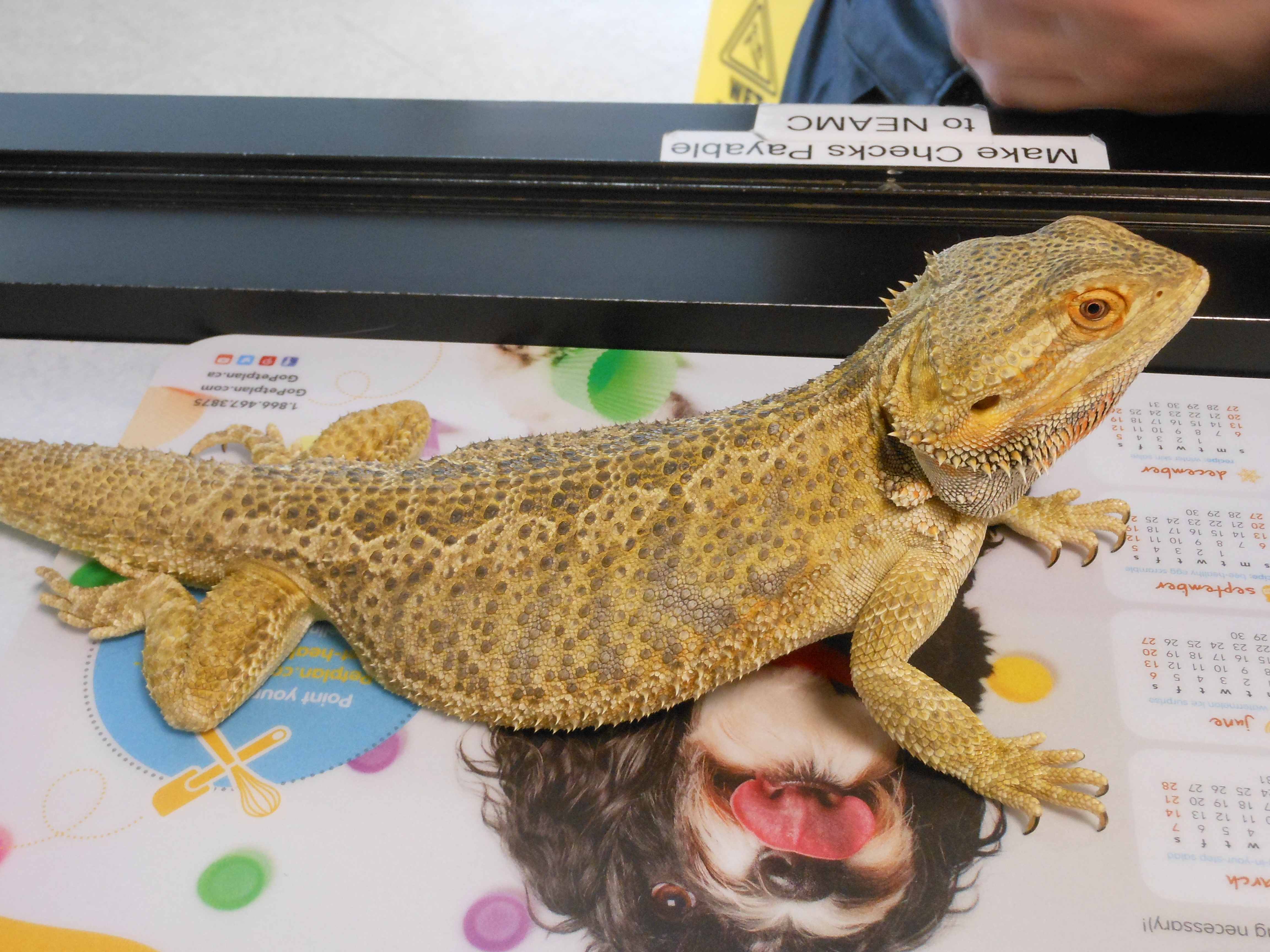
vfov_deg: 32.2
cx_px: 635
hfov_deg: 42.1
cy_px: 476
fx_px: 1651
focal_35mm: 45
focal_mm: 8.1
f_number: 4.6
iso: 400
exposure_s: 1/15
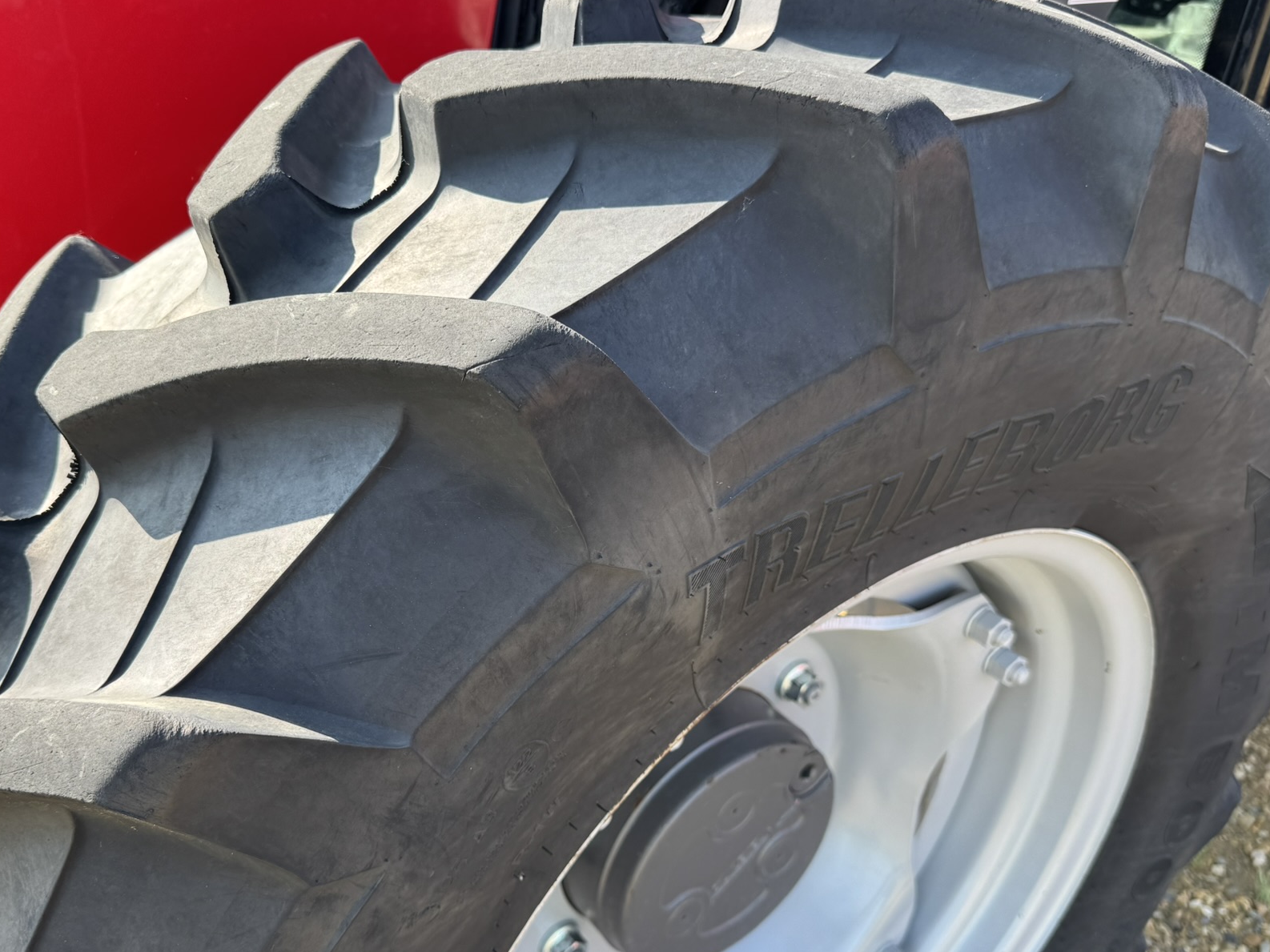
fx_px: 1137
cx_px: 569
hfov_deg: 58.2
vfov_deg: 45.3
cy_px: 547
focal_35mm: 31
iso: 80
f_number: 1.78
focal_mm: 6.76
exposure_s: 1/484
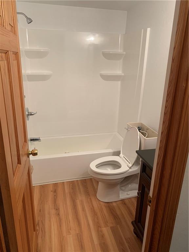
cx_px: 94
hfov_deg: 53.1
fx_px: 189
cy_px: 126
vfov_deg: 67.3
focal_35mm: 26
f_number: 1.8
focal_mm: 4.25
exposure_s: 1/60
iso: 80
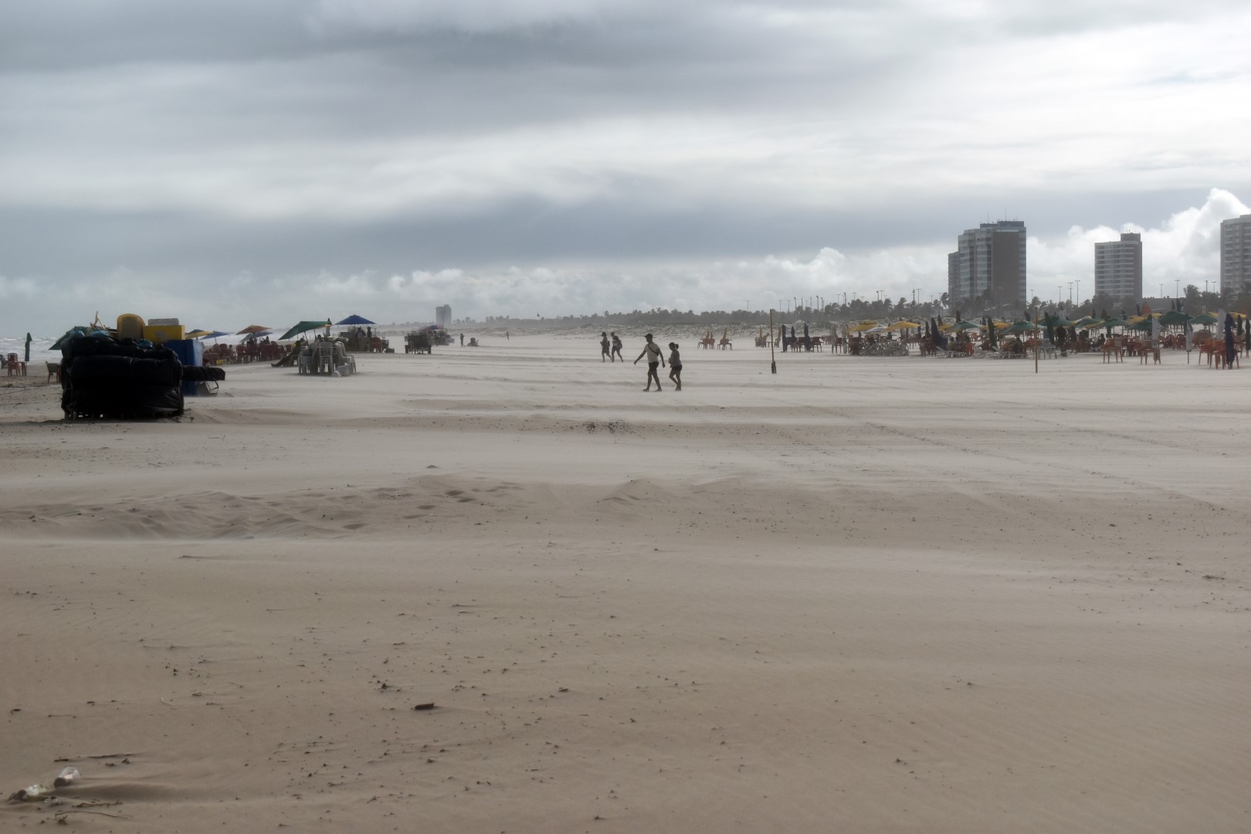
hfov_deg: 33.4
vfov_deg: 22.6
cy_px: 417
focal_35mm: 60
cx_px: 626
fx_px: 2085
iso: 400
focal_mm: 40
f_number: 7.1
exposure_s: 1/1600
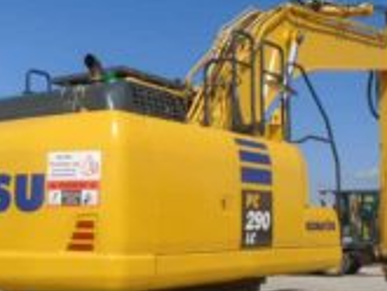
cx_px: 167
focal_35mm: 63
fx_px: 705
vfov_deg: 23.1
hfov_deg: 30.7
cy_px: 214
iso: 100
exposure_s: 1/400
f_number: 8
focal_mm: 4.6
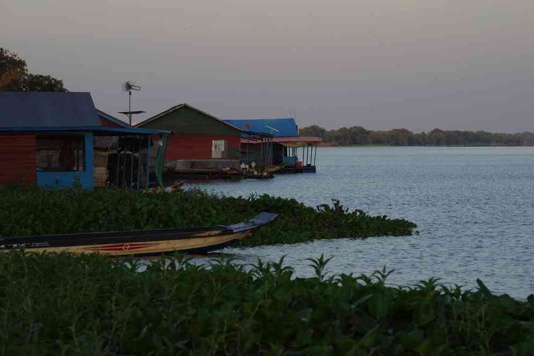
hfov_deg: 12.6
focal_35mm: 163
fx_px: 2418
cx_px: 268
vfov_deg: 8.4
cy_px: 178
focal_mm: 107.5
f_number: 7.1
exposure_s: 1/160
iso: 800
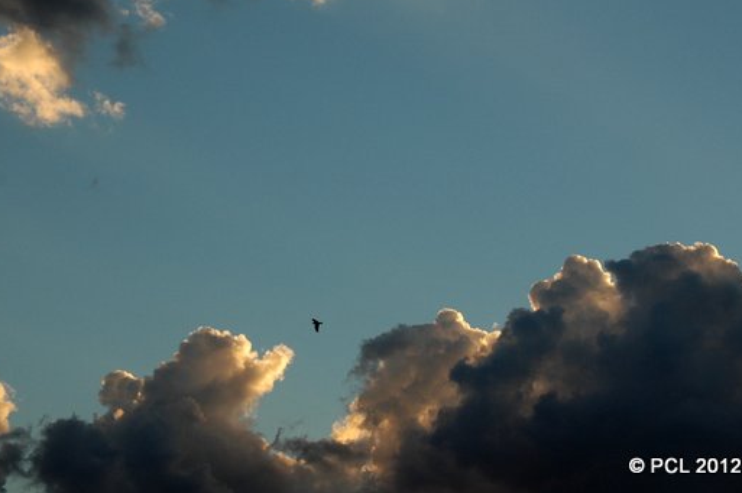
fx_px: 2697
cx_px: 192
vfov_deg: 10.4
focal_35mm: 131
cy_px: 117
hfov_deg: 15.6
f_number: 8
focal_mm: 56
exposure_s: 1/250
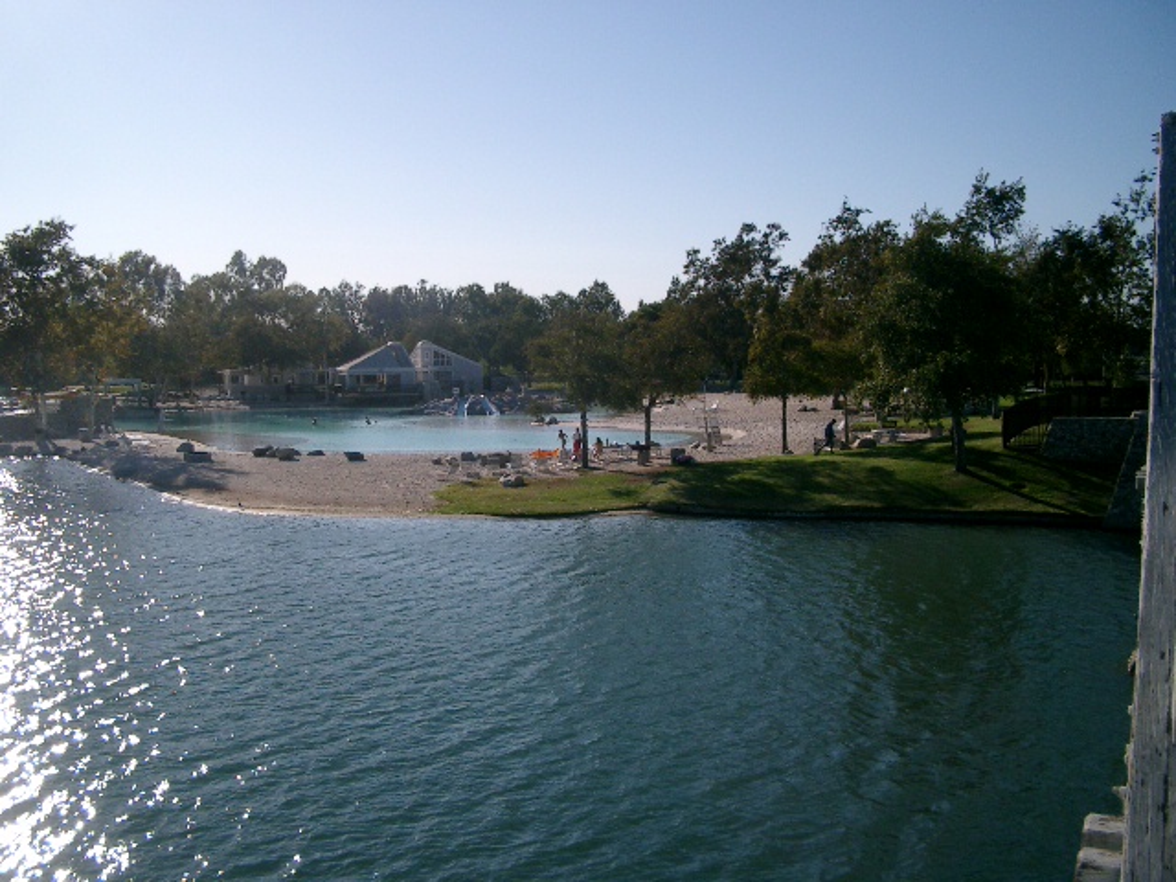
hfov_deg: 50.1
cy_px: 441
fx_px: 1257
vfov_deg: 38.7
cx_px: 588
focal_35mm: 37
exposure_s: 1/1250
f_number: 5
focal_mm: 7.6
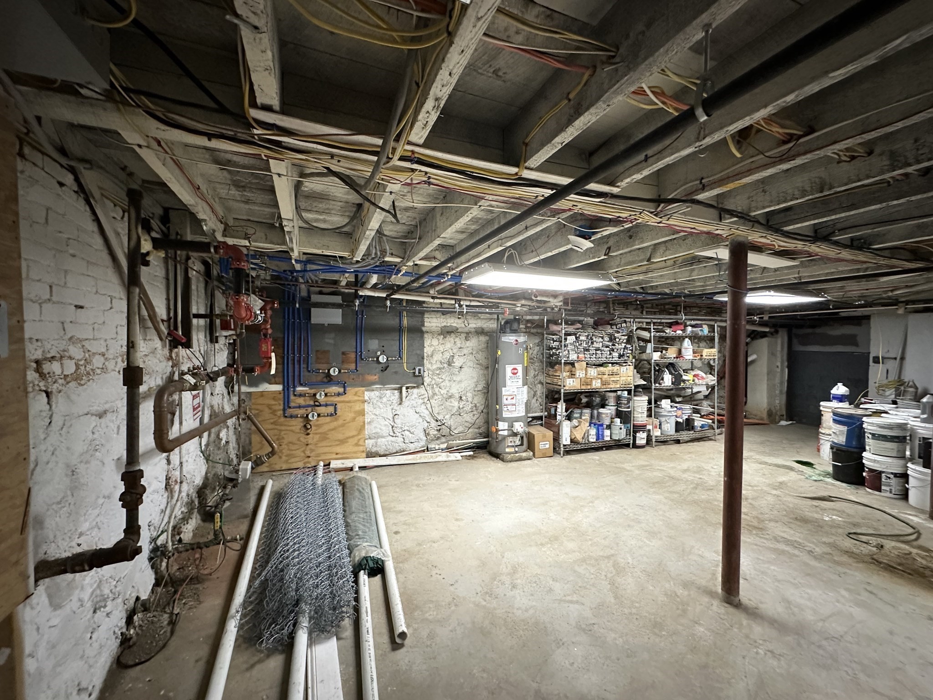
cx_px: 466
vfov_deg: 85.7
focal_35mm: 14
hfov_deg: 102.1
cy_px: 350
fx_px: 377
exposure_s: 1/60
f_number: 2.2
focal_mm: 2.22
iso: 400
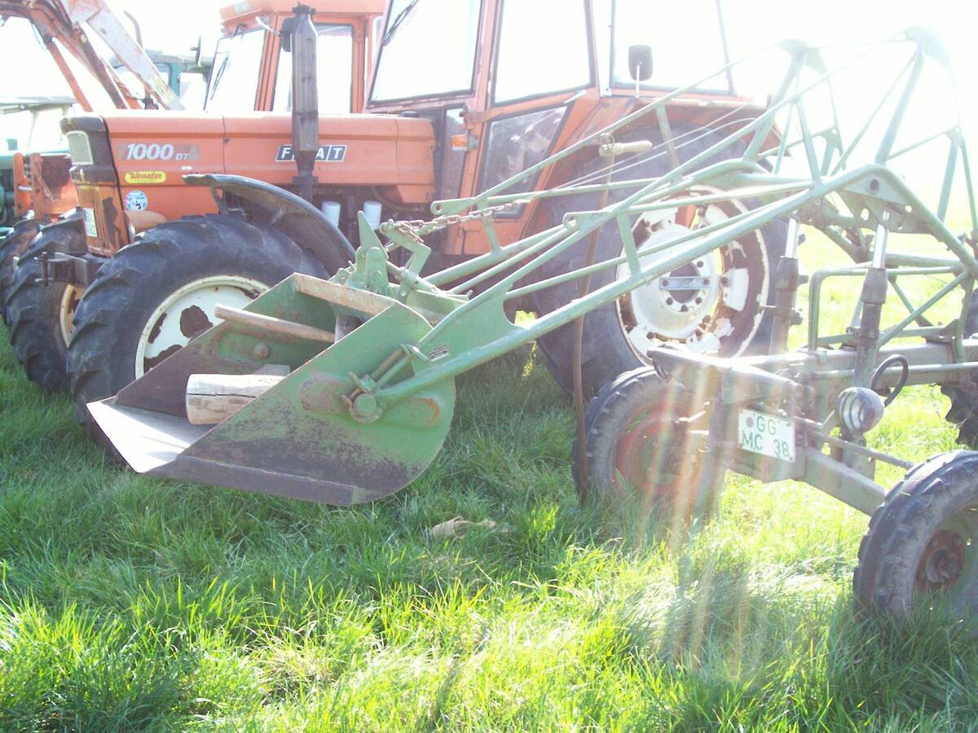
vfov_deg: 34.3
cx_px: 489
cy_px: 366
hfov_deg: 44.8
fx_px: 1187
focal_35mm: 42
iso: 80
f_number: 2.9
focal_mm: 7
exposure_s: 1/152
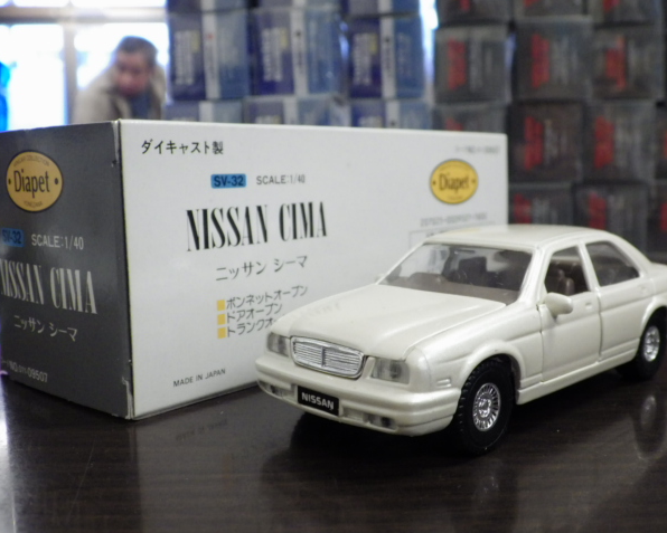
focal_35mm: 43
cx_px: 346
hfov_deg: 42.9
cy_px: 266
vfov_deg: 34.9
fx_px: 849
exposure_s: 1/50
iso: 640
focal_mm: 7.4
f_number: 3.6
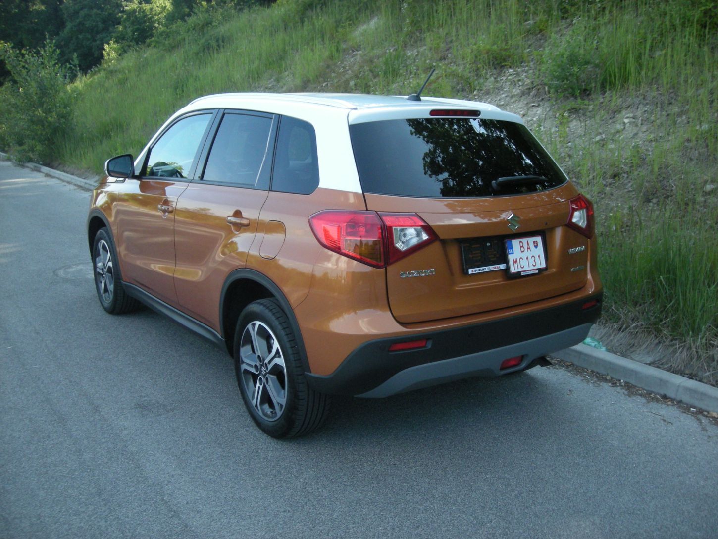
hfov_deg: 52.6
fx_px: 726
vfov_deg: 40.7
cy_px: 270
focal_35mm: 35
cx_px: 359
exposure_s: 1/141
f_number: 5.7
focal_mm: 5.7
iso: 200
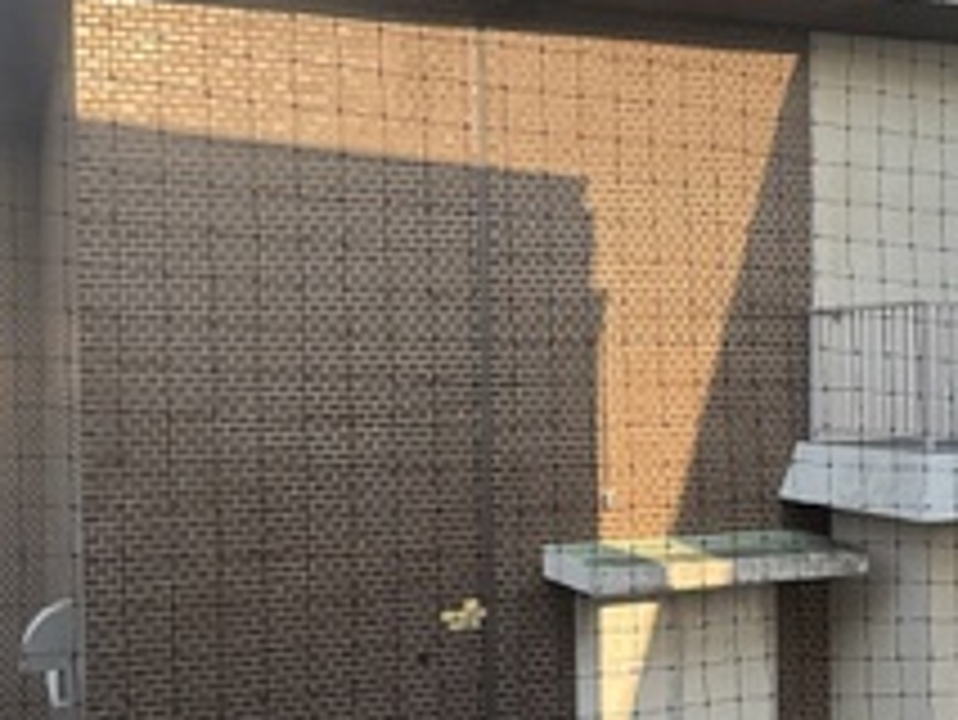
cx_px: 450
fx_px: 1274
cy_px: 376
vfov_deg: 31.5
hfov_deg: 41.2
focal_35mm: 46
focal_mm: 2.22
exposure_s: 1/456
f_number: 2.2
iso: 40
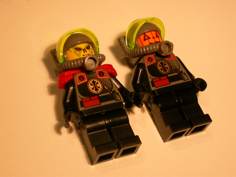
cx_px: 118
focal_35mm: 106
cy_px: 88
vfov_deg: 14.0
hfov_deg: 18.5
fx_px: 723
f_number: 4.1
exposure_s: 1/96.4
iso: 100
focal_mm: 22
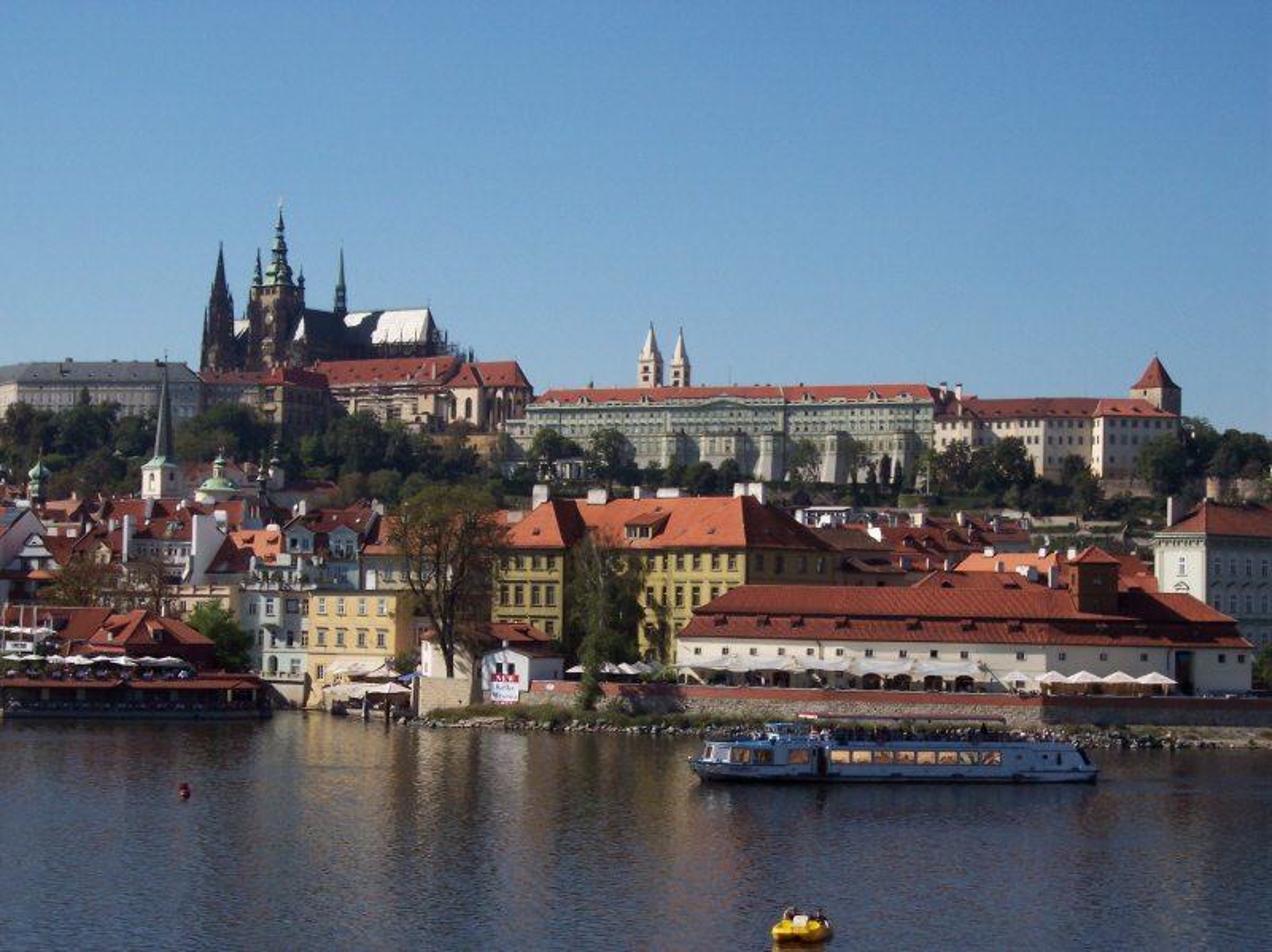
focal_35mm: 76
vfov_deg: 19.4
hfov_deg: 25.7
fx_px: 2791
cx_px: 636
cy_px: 476
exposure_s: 1/700
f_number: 6.7
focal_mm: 16
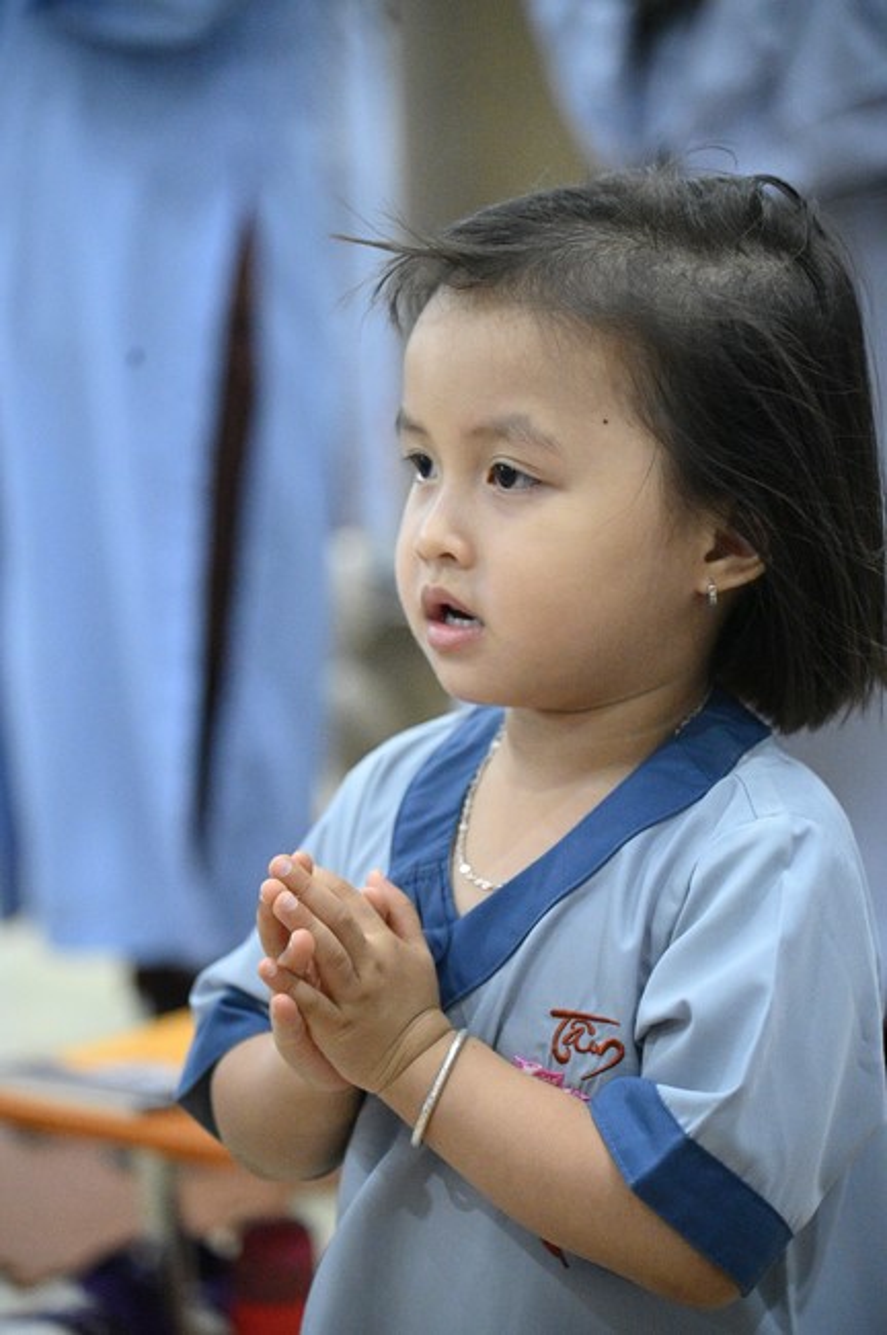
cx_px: 444
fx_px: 4444
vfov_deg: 17.1
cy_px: 668
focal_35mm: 120
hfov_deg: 11.4
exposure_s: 1/250
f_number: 4
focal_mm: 120
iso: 20000
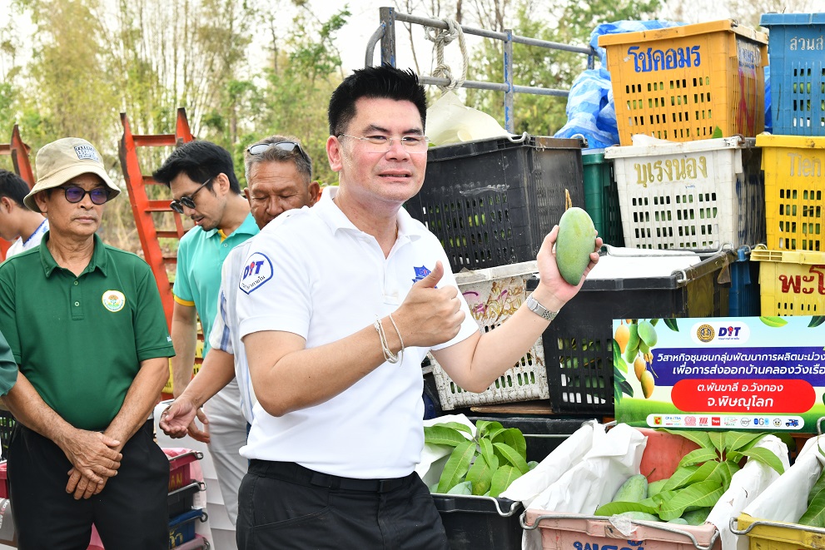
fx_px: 1192
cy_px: 275
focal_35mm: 52
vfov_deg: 26.0
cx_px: 412
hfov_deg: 38.2
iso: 800
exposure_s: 1/250
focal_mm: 52
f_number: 10
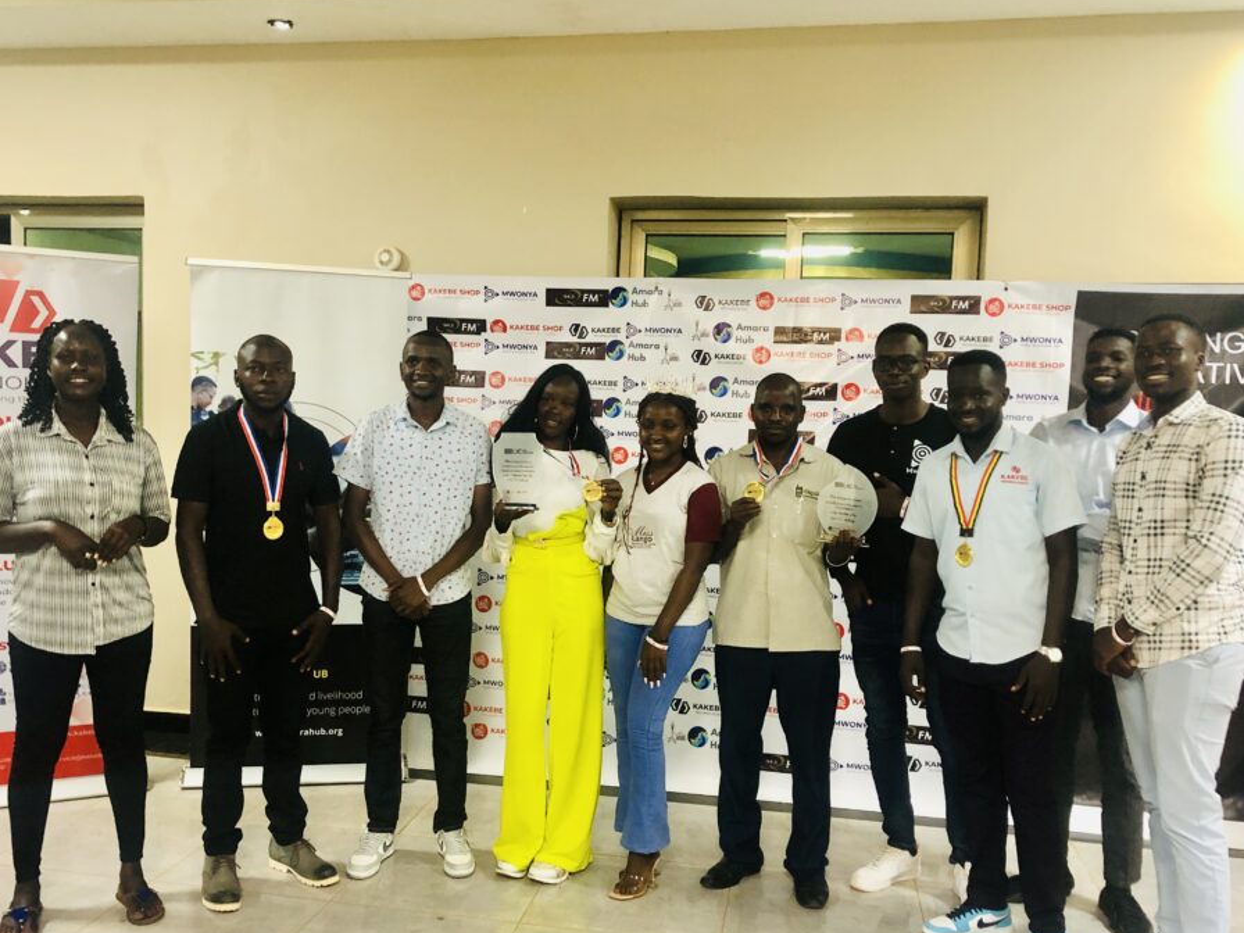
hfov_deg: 56.8
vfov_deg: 44.1
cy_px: 526
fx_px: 1150
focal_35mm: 32
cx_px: 600
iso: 100
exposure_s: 1/10
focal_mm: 4
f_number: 1.8
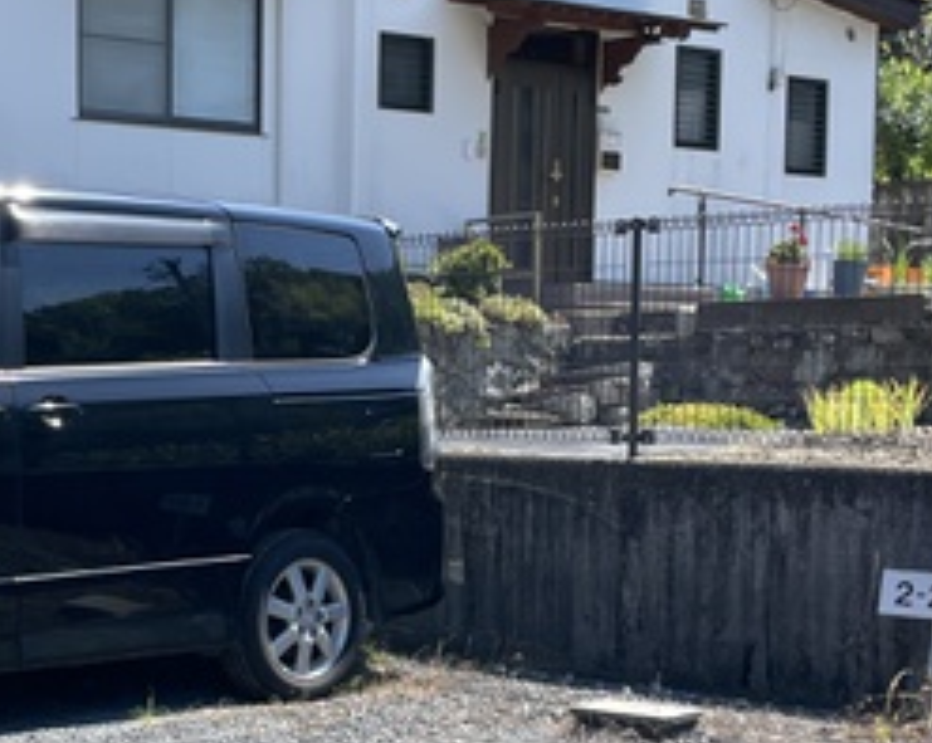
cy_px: 579
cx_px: 196
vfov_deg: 21.0
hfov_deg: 26.0
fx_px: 1984
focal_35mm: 72
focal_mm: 4.2
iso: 32
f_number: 1.6
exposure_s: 1/1770
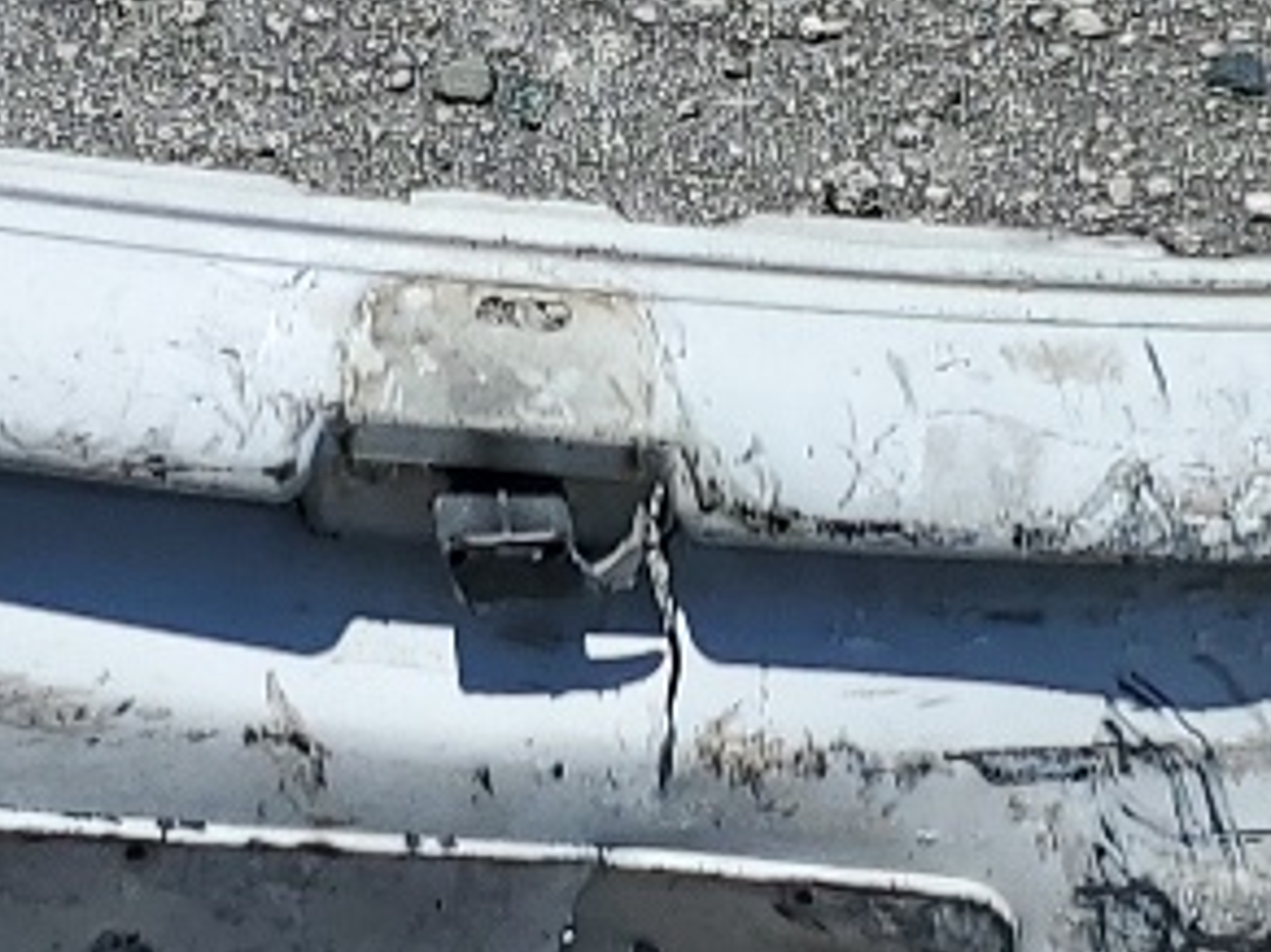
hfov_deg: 13.8
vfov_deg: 10.4
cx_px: 686
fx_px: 5248
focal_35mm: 143
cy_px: 585
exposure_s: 1/10000
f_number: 1.5
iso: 51
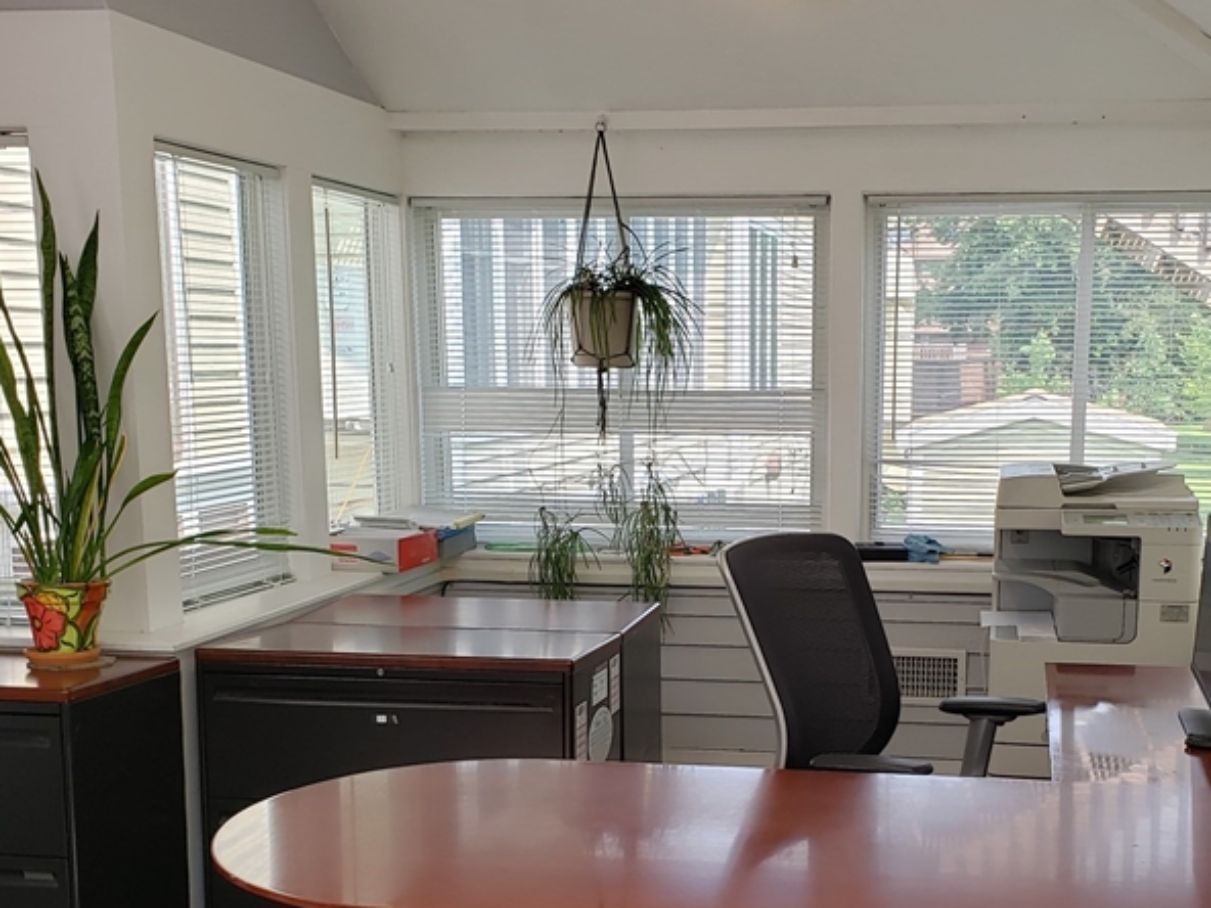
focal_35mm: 45
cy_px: 640
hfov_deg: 41.8
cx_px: 745
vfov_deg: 31.8
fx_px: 1574
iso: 64
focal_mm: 4.3
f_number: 2.4
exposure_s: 1/120
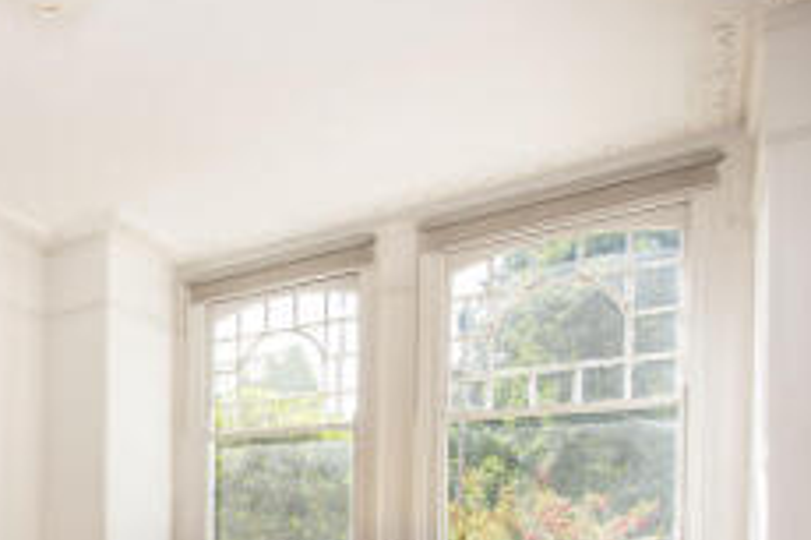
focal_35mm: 29
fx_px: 653
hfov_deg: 52.6
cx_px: 28
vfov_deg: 40.7
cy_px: 506
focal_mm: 14
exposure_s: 1/200
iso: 250
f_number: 6.3
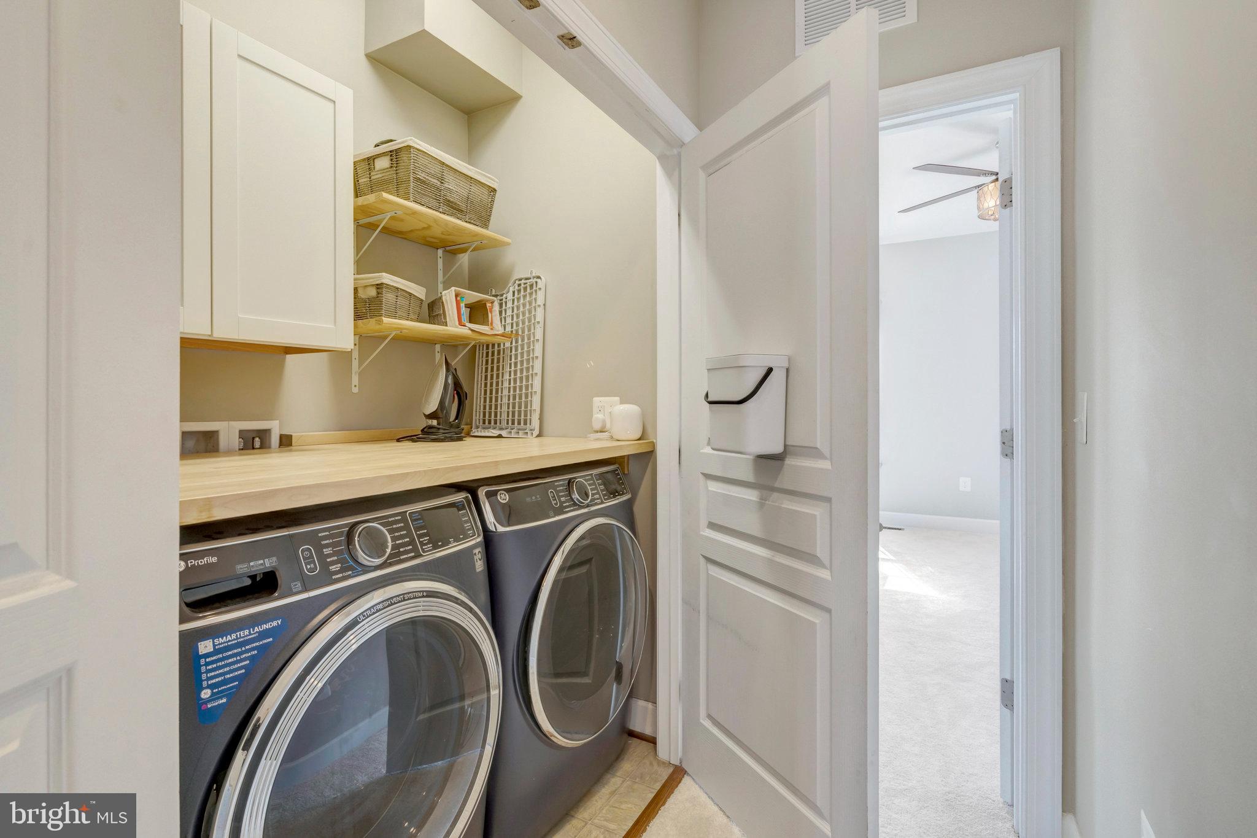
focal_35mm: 16
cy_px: 419
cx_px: 628
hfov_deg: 96.7
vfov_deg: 73.7
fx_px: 559
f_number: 8
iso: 1250
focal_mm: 16
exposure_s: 1/40
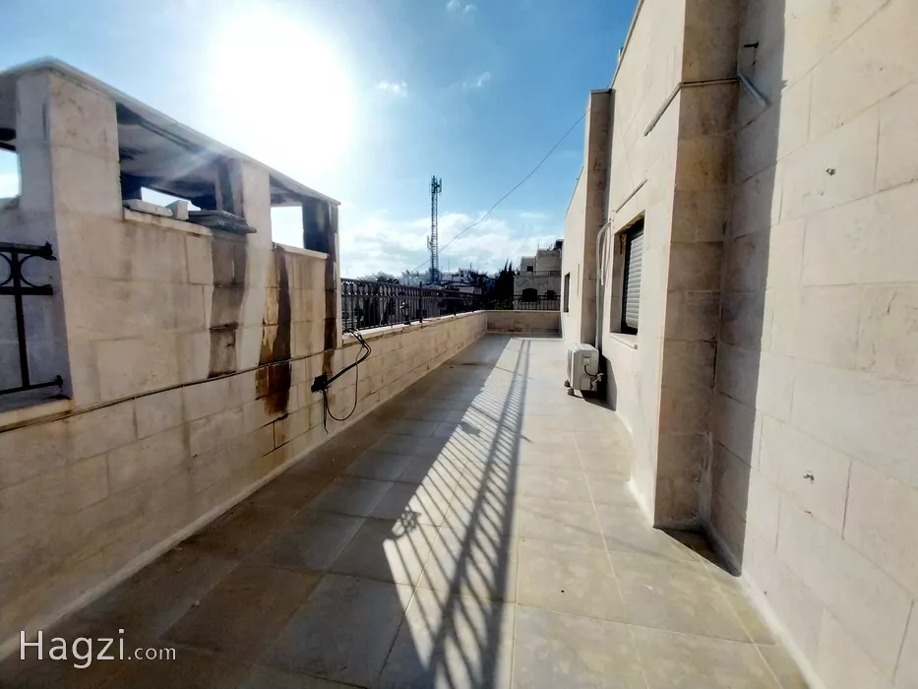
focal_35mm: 13
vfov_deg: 89.9
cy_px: 344
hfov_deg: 106.2
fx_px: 345
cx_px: 459
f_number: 2.2
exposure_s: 1/1281
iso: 64
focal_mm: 1.3
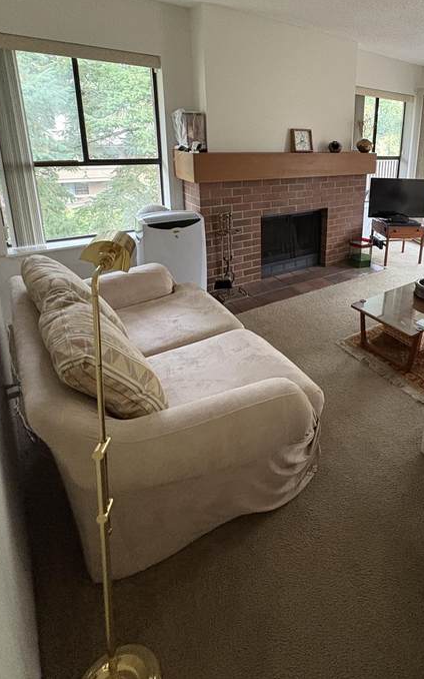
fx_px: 388
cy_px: 234
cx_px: 329
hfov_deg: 54.0
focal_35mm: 21
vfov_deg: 79.9
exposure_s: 1/60
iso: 640
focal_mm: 2.22
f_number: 2.2
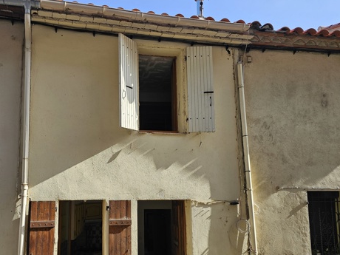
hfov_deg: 56.2
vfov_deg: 43.8
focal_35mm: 32
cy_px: 160
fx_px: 314
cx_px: 129
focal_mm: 6.3
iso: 20
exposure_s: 1/441
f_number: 1.7
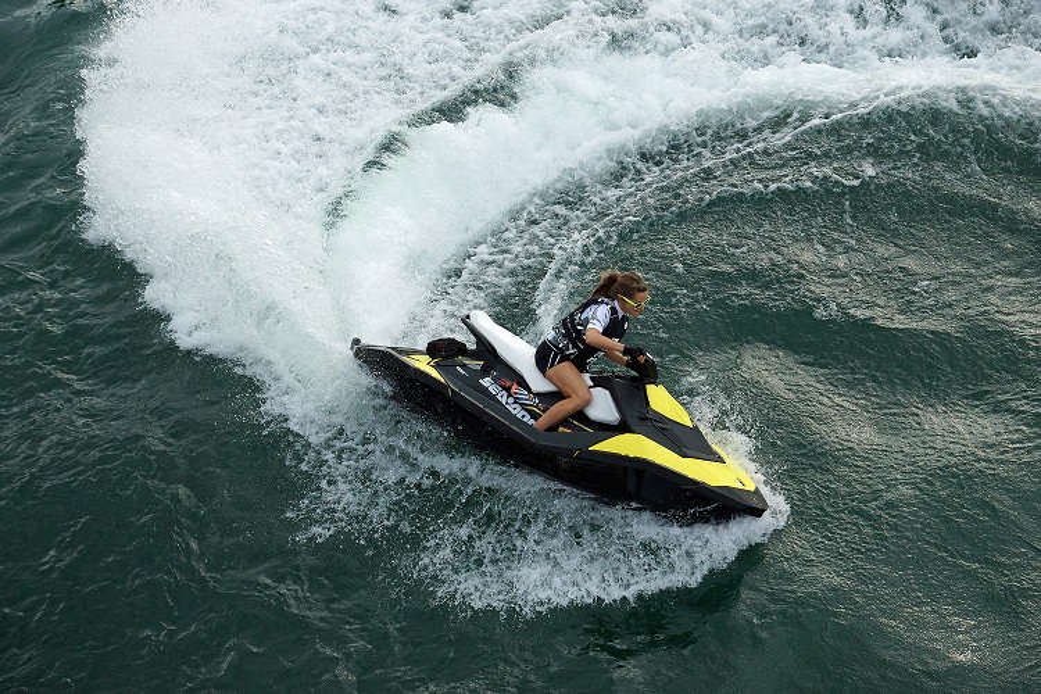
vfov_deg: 18.2
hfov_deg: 27.0
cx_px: 520
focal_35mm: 75
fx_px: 2169
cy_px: 347
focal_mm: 50
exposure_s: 1/2000
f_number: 4
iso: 500
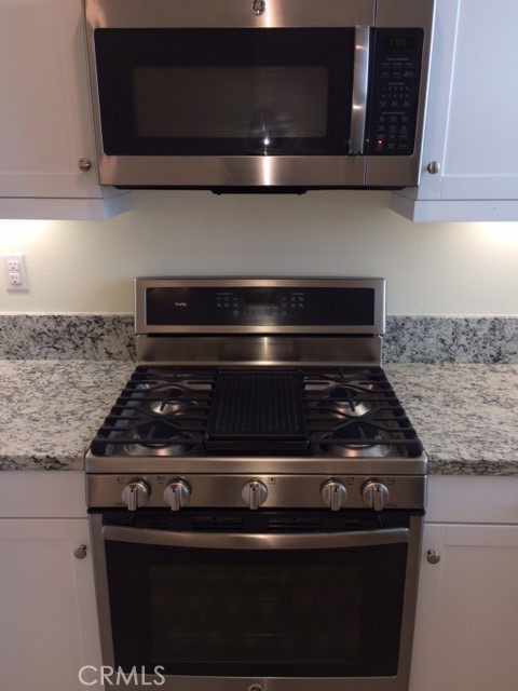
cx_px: 259
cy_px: 346
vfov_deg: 61.7
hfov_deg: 48.2
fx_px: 579
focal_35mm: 29
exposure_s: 1/42
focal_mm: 4.15
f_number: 2.2
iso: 32
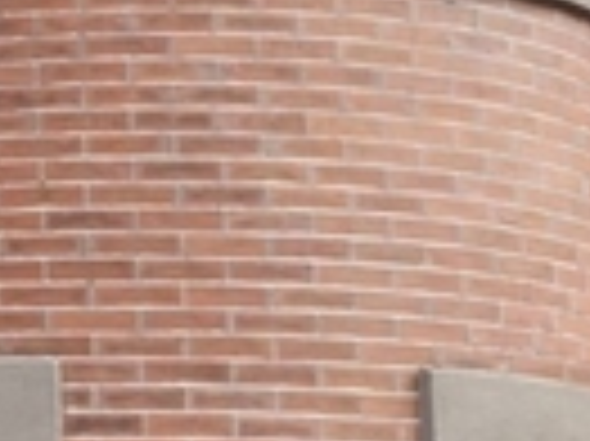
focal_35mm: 120
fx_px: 2043
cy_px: 493
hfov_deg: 12.5
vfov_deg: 12.1
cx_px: -869
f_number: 11
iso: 320
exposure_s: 1/13
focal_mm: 16
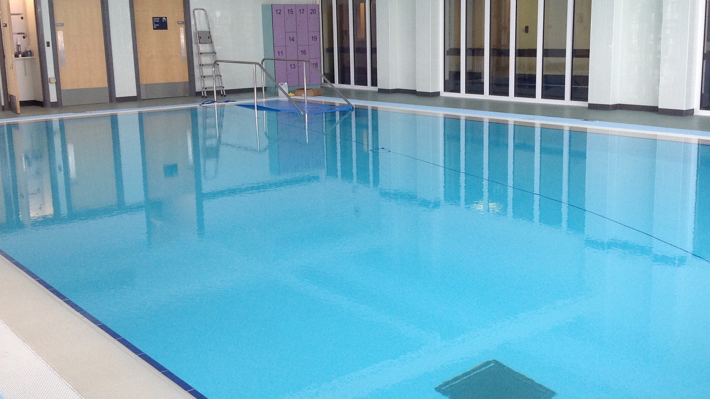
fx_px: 866
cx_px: 370
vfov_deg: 25.9
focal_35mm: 46
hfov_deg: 44.6
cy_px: 171
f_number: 2.4
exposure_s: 1/120
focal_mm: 4.28
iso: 100
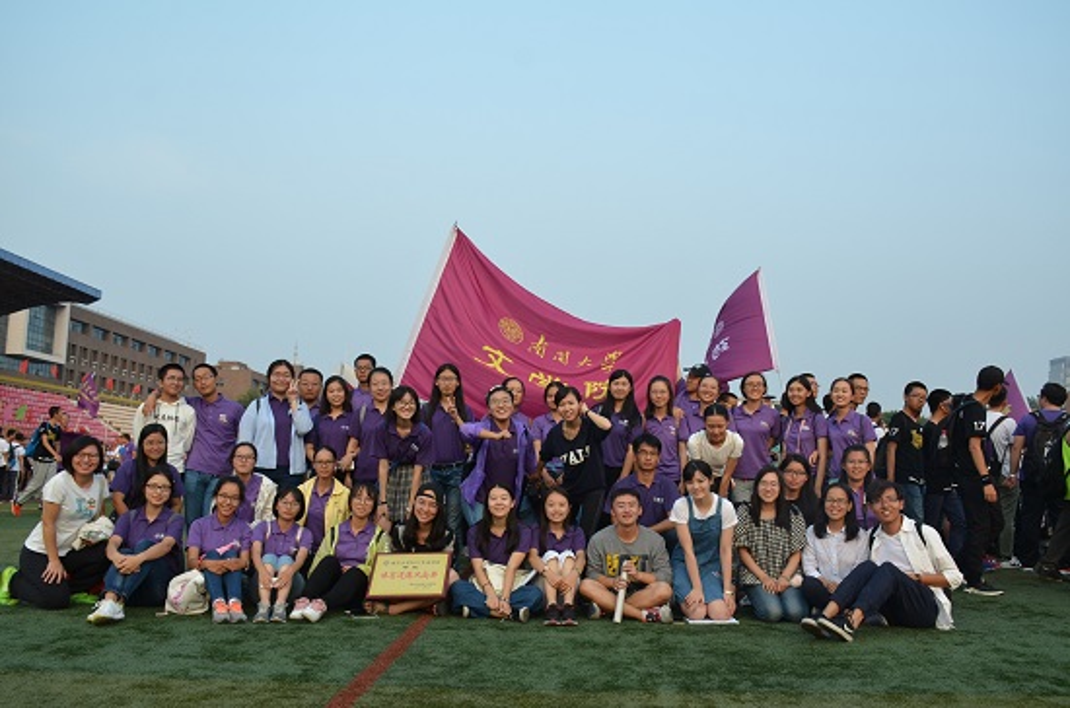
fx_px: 890
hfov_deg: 62.0
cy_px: 354
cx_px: 535
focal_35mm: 30
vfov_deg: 43.4
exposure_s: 1/200
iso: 200
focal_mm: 20
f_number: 7.1
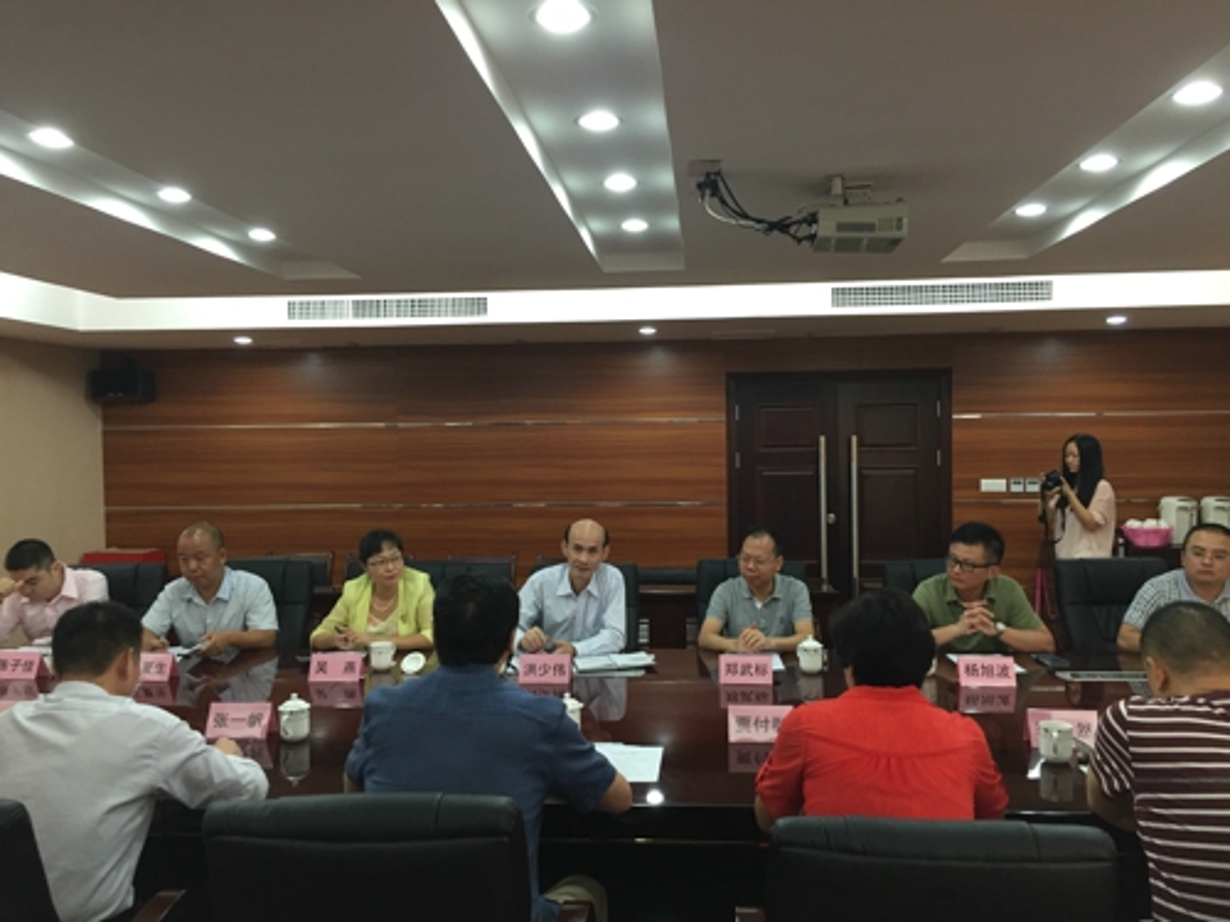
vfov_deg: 48.2
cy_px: 461
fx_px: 1030
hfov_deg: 61.7
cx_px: 615
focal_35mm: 29
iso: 160
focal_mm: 4.15
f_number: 2.2
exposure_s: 1/33
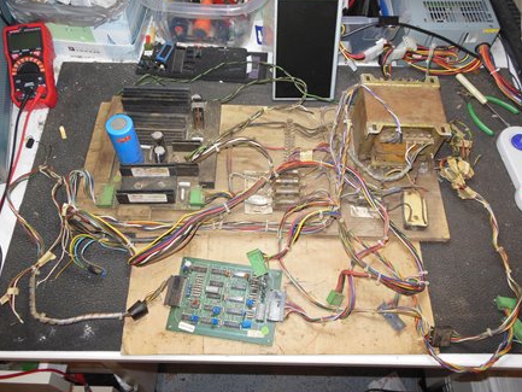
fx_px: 453
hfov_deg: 59.9
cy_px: 191
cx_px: 268
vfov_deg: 46.8
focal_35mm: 30
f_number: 3.3
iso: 200
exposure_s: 1/25
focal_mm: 5.2
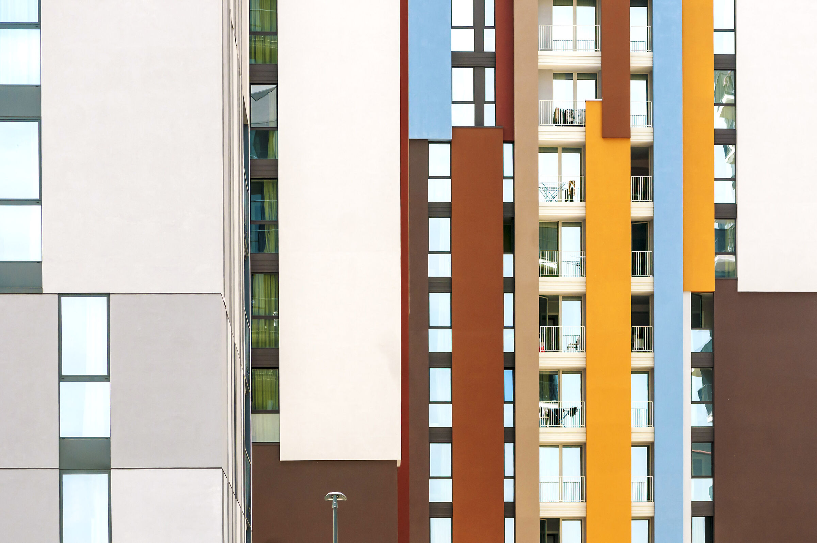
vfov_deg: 8.7
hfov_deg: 13.1
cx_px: 408
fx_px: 3570
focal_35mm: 158
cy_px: 272
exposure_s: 1/1250
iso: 200
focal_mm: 105
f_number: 4.5
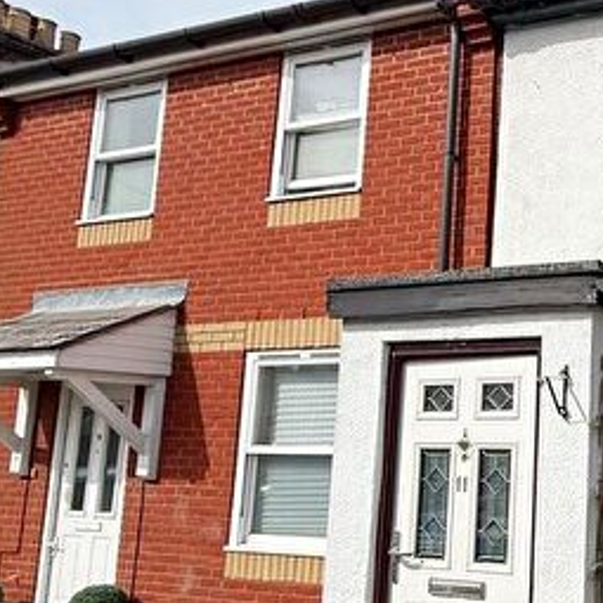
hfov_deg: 36.1
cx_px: 745
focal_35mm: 34
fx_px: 670
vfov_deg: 48.2
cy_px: 358
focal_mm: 2.22
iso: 50
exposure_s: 1/3460
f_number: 2.2
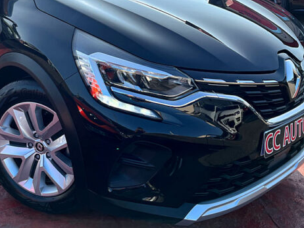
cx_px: 114
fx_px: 395
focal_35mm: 45
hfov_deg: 41.7
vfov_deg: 31.3
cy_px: 43
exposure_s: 1/1140
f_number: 1.6
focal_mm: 5.1
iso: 50
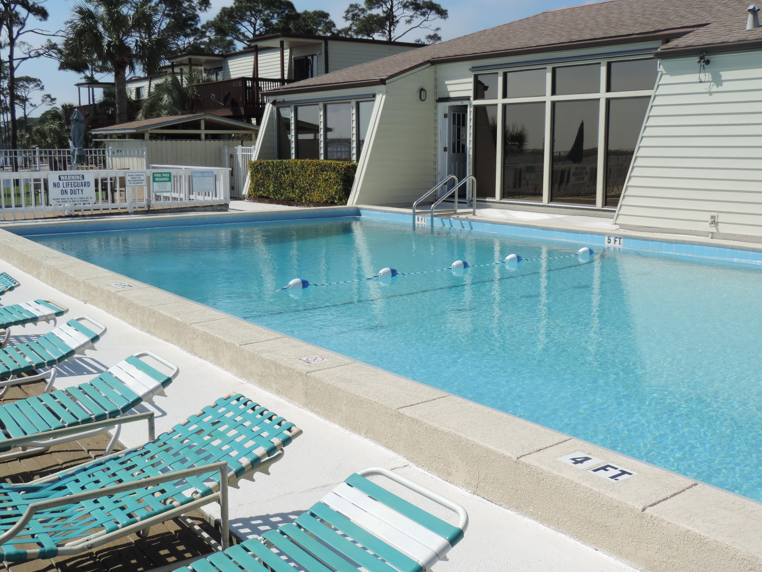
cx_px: 381
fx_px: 881
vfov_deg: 36.0
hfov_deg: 46.8
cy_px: 286
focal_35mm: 40
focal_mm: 7.1
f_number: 3.3
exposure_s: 1/1600
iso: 80
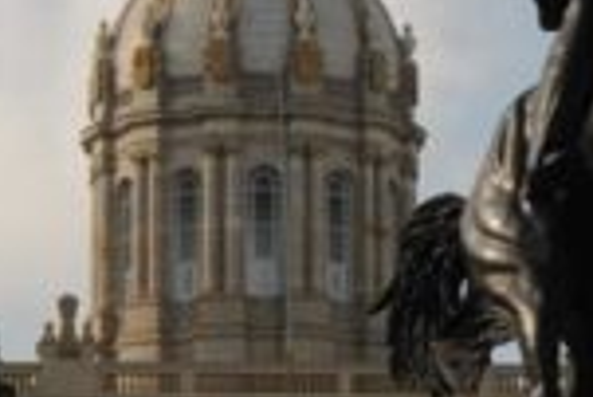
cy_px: 59
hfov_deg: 5.6
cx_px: 397
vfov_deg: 3.8
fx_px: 6018
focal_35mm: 365
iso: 400
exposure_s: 1/250
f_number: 16
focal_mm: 90
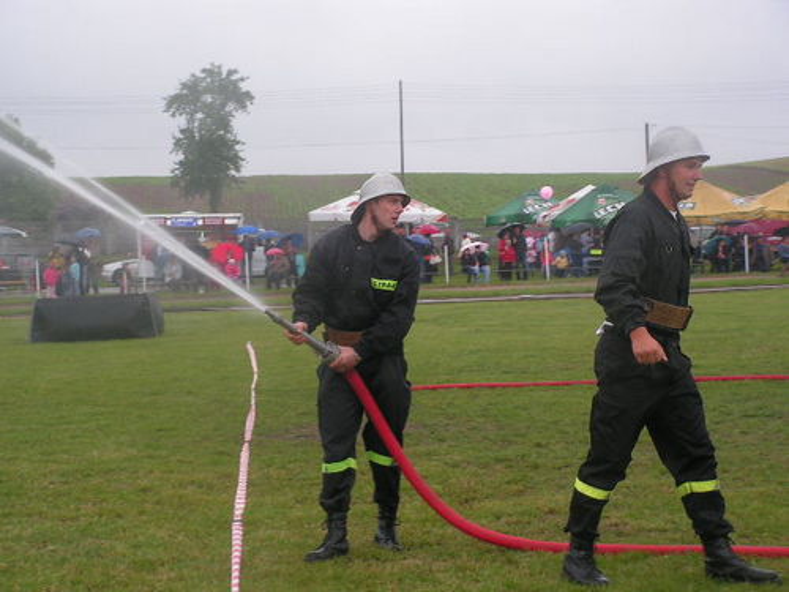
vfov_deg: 16.4
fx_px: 2051
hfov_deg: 21.8
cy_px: 296
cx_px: 394
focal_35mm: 90
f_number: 3.3
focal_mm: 15.1
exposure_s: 1/100
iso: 80
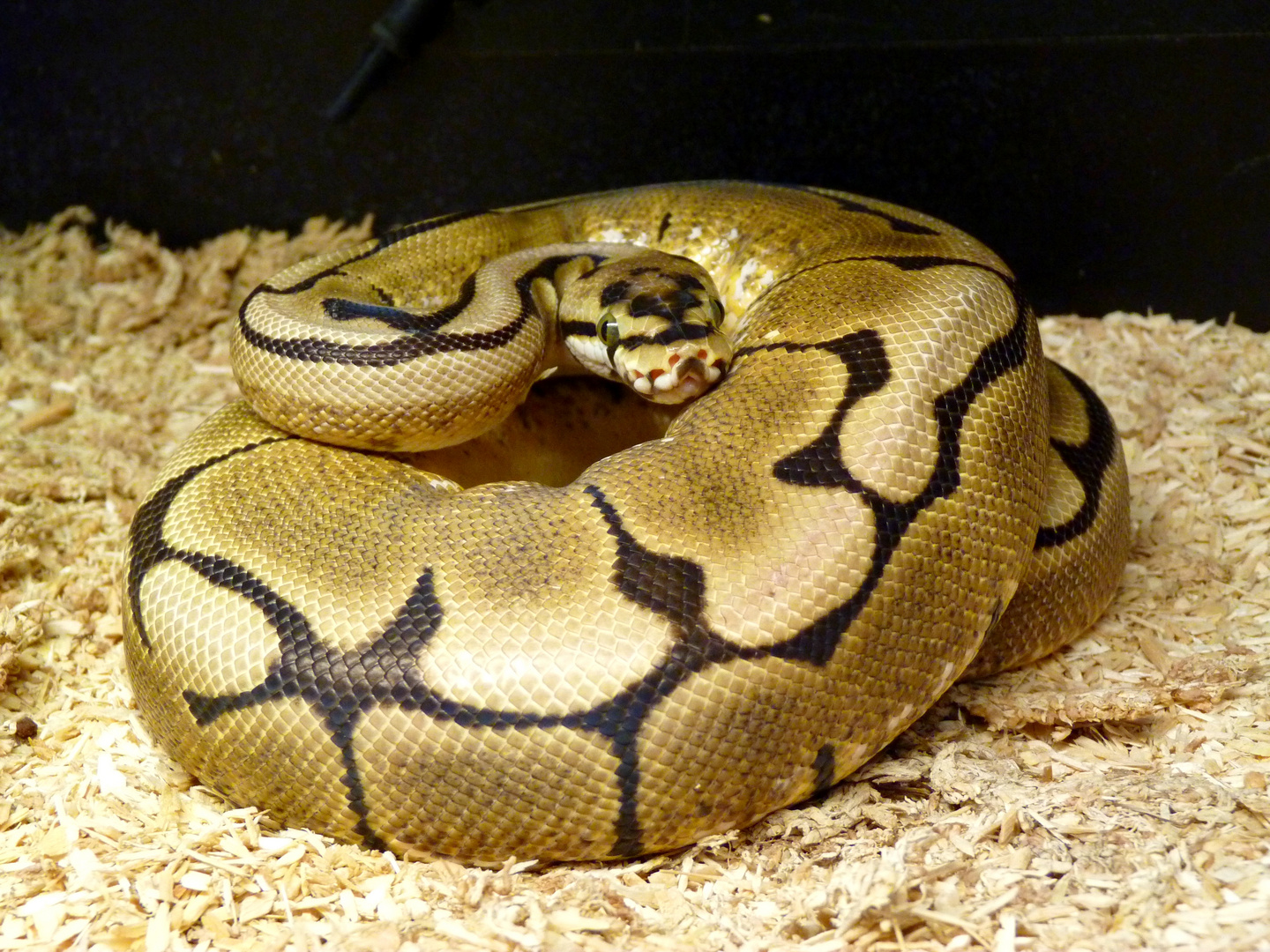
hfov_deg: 32.7
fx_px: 2165
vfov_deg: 24.8
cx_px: 635
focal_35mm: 59
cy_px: 476
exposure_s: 1/25
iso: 400
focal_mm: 10.4
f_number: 3.2
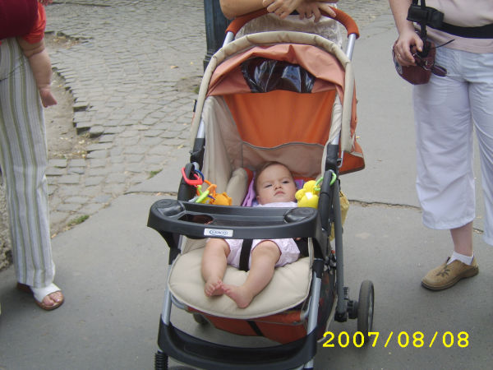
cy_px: 185
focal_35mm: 46
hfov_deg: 41.2
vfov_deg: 31.5
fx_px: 655
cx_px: 246
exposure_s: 1/162
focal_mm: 11.93
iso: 71
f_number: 3.5
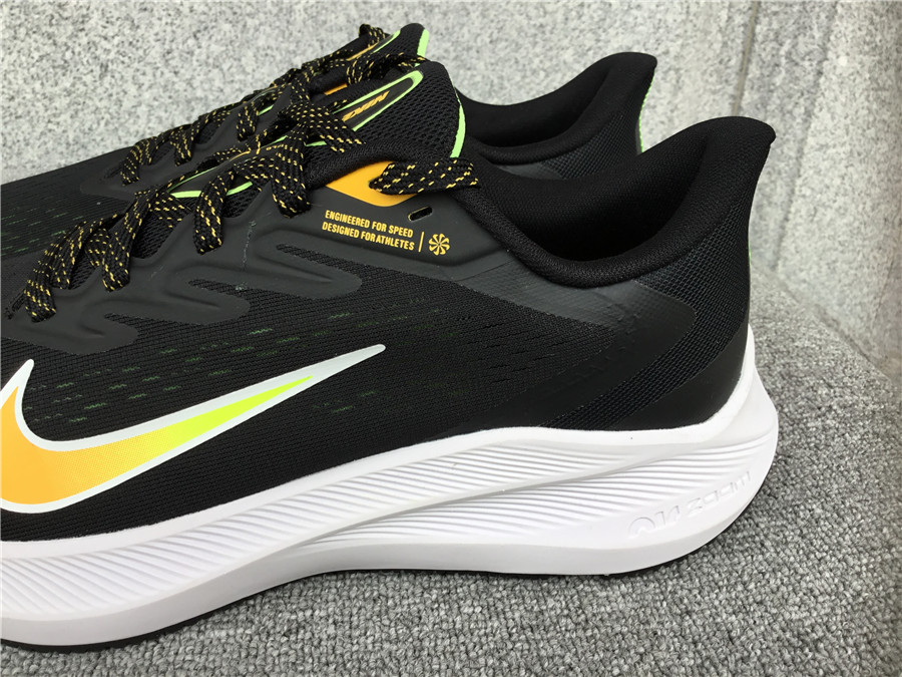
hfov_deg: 58.4
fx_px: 808
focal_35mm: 31
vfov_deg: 45.4
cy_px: 338
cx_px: 451
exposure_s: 1/181
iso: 25
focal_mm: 3.3
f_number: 2.4
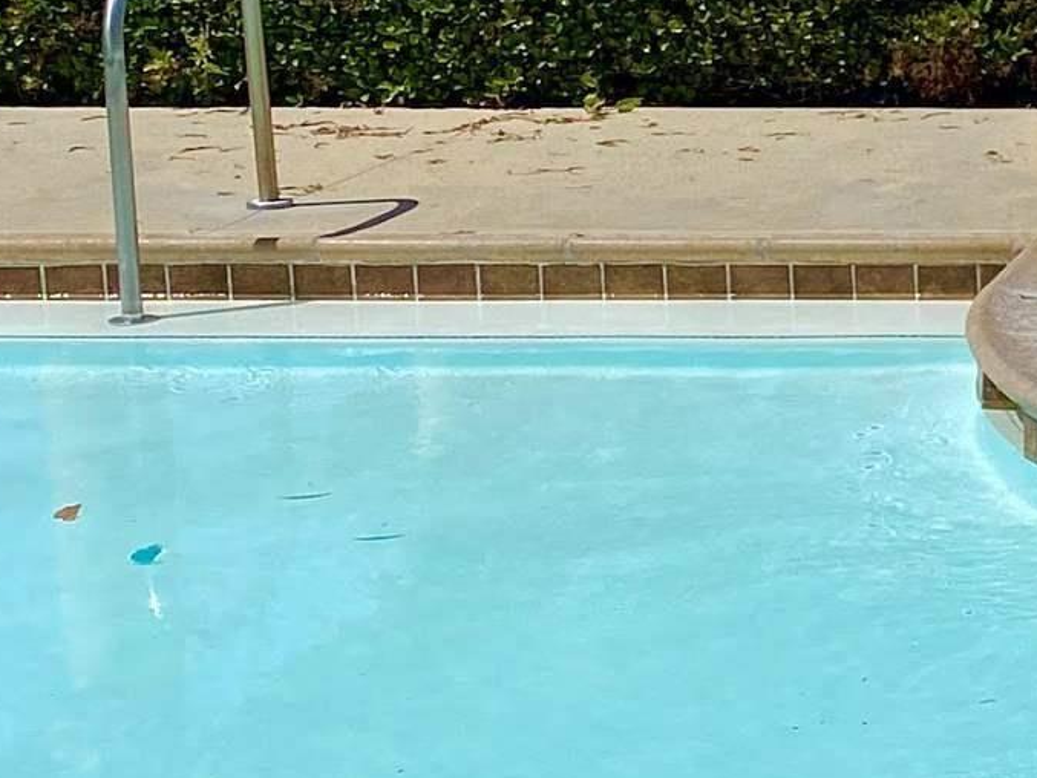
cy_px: 161
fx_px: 3536
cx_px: 1840
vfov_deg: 12.5
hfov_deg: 14.7
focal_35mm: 118
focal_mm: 4.25
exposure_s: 1/7692
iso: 32
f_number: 1.8
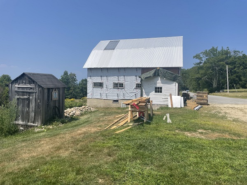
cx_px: 124
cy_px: 92
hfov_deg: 67.3
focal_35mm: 26
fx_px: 186
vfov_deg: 53.1
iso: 32
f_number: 1.6
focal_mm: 4.2
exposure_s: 1/5051
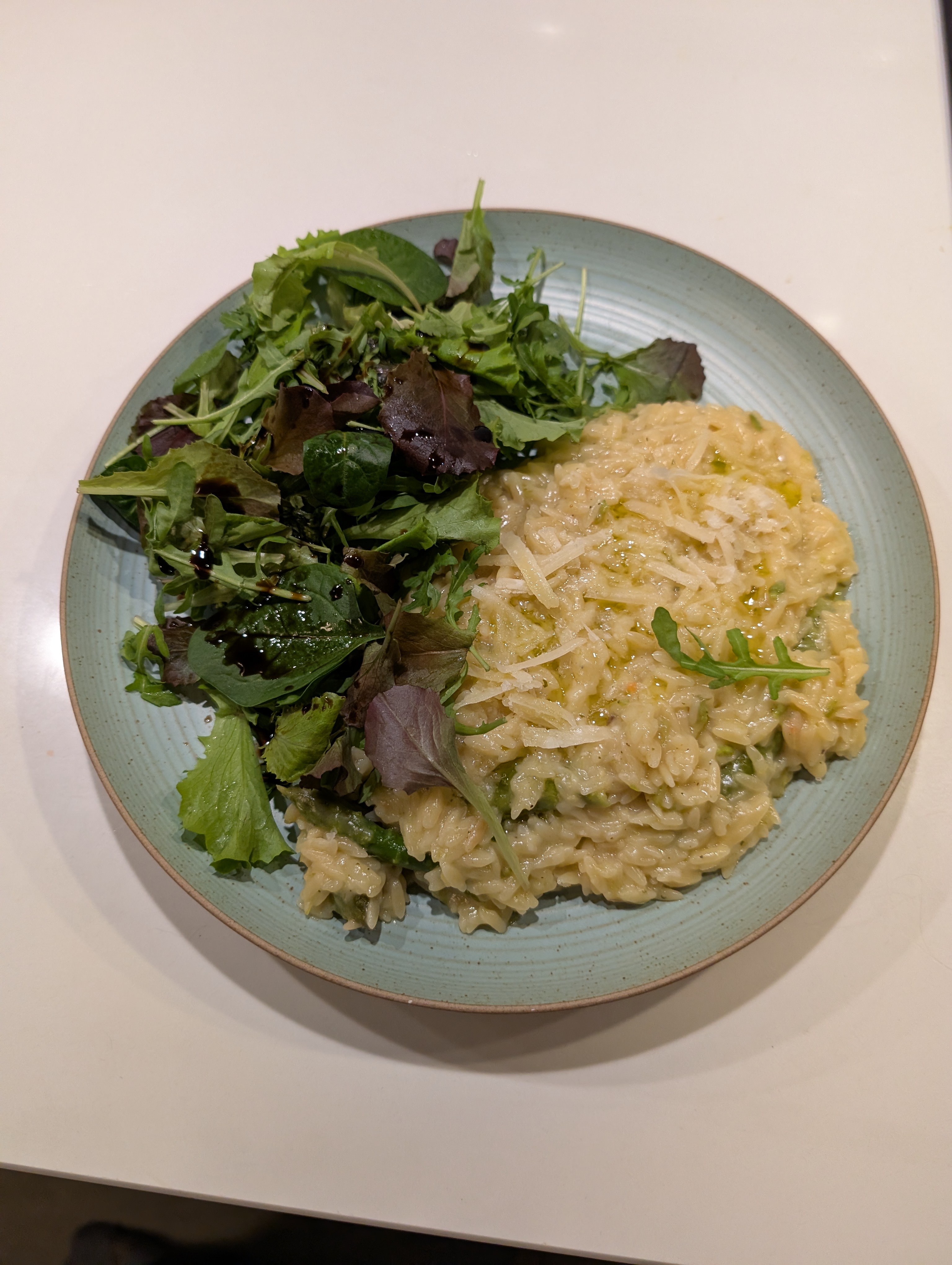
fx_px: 878
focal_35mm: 24
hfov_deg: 56.9
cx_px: 476
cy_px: 632
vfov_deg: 71.5
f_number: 1.68
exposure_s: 1/244
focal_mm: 6.9
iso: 395
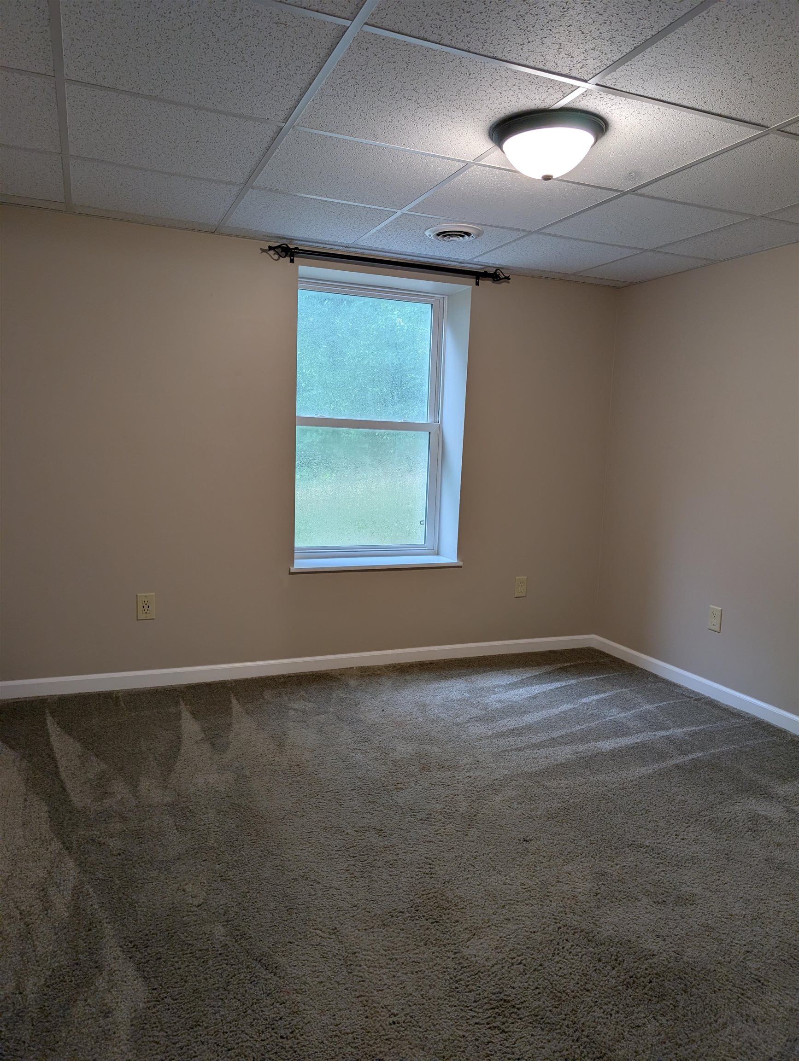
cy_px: 530
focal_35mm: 24
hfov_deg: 56.9
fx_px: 737
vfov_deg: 71.5
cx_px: 400
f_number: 1.68
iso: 75
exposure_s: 1/60
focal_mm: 6.9
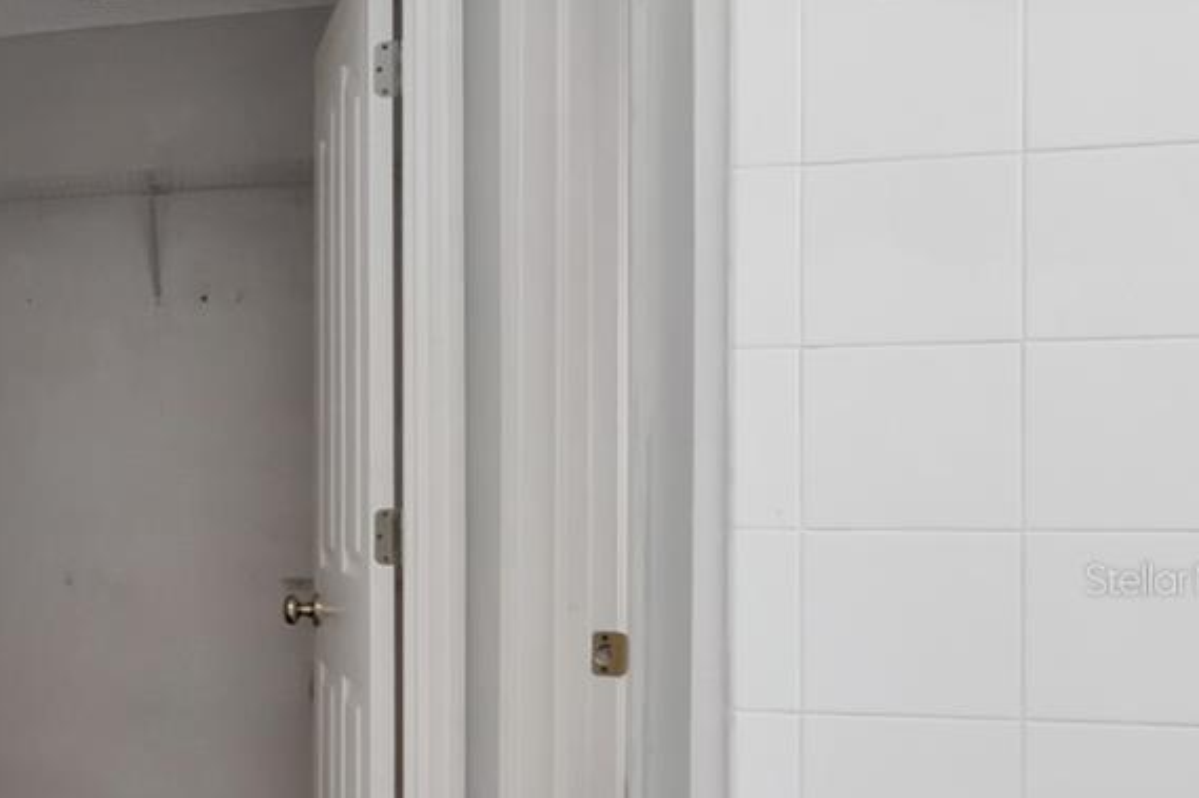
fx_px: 1545
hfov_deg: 31.2
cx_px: -413
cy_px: 579
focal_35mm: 46
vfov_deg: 28.6
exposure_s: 1/80
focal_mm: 11
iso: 800
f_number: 10
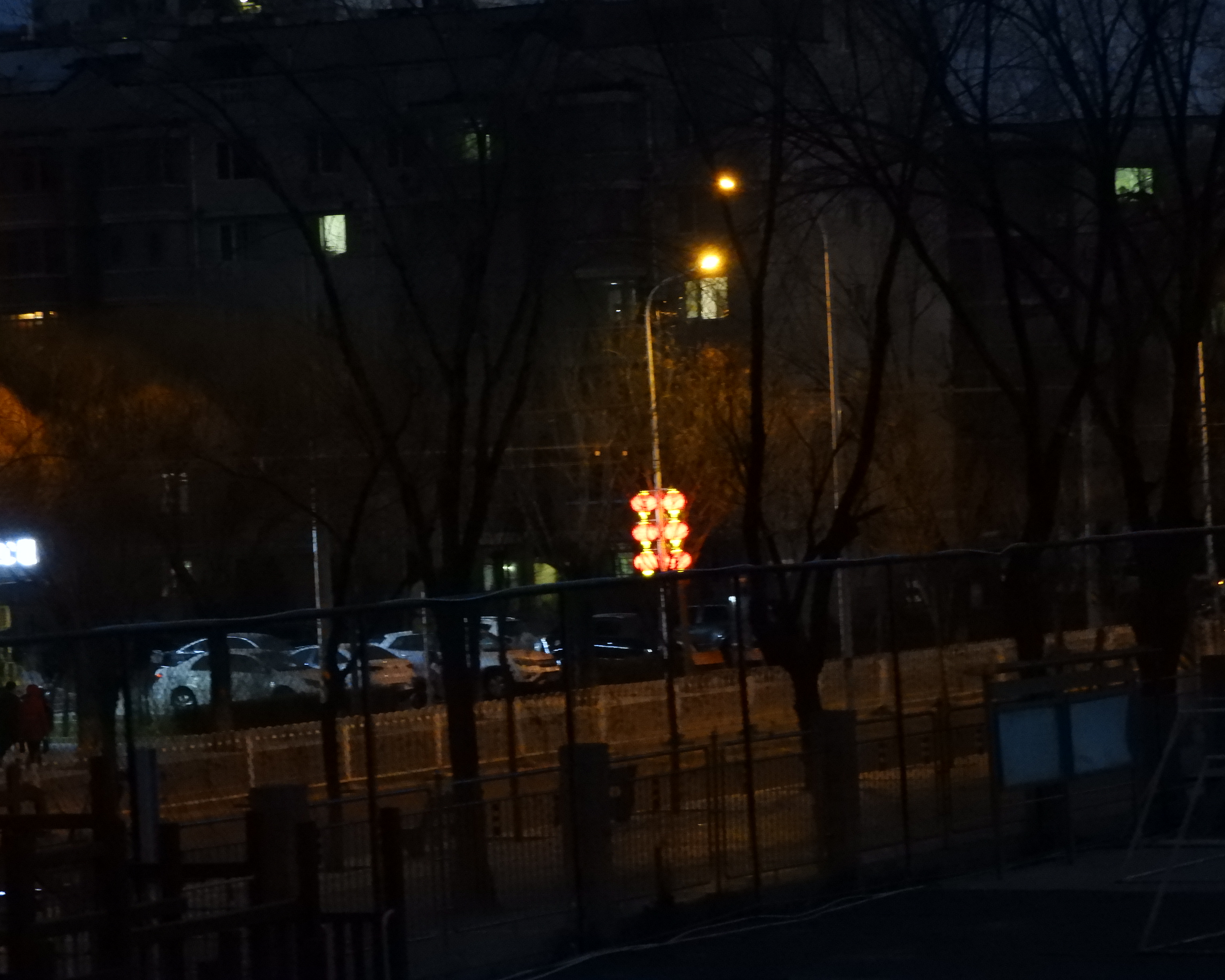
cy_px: 489
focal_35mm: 141
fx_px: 5112
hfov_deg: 13.7
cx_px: 606
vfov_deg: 11.0
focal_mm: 24.2
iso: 1600
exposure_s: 1/15
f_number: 5
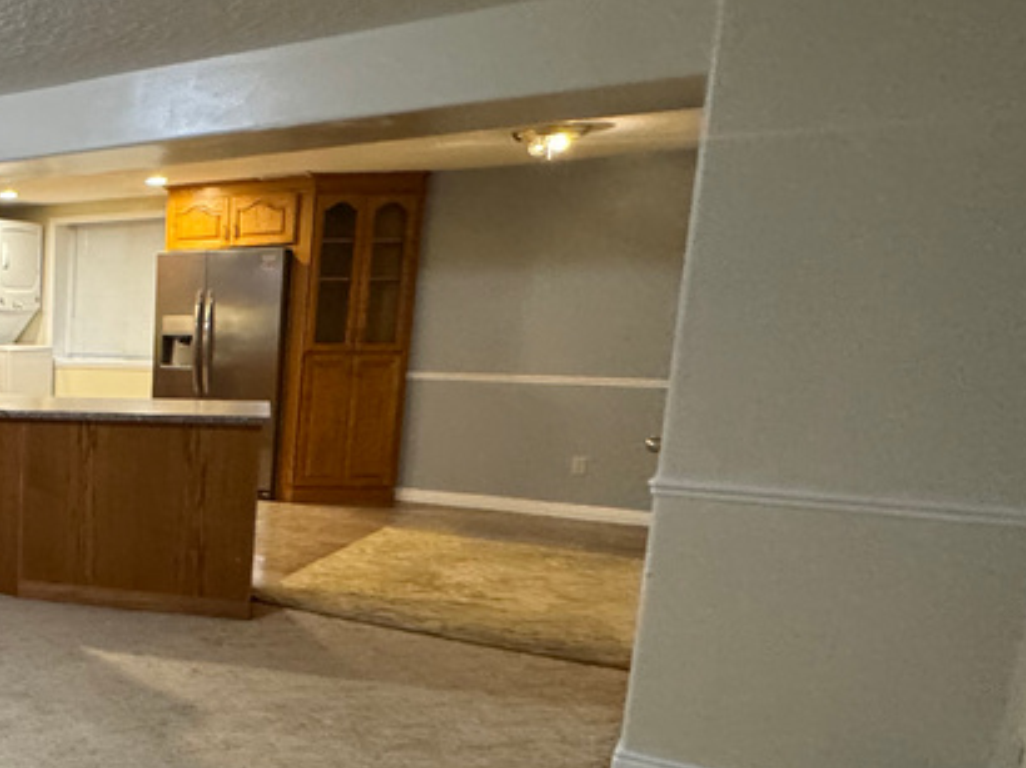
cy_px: 498
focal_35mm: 35
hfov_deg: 39.5
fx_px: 1037
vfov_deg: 40.3
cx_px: -178
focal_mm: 2.22
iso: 640
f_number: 2.2
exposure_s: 1/60
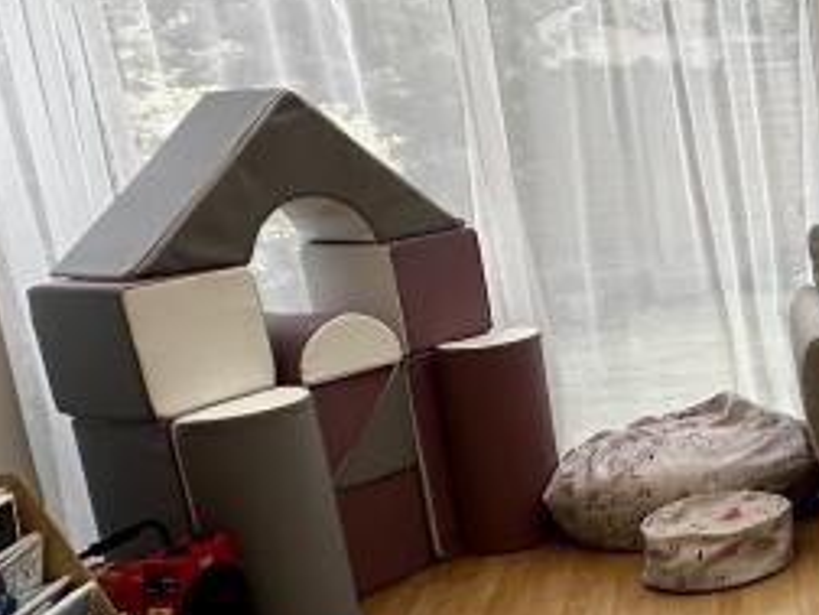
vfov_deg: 25.6
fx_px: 1349
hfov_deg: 25.4
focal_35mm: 57
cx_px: 1232
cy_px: 342
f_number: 2.2
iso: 40
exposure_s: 1/227
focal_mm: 2.22
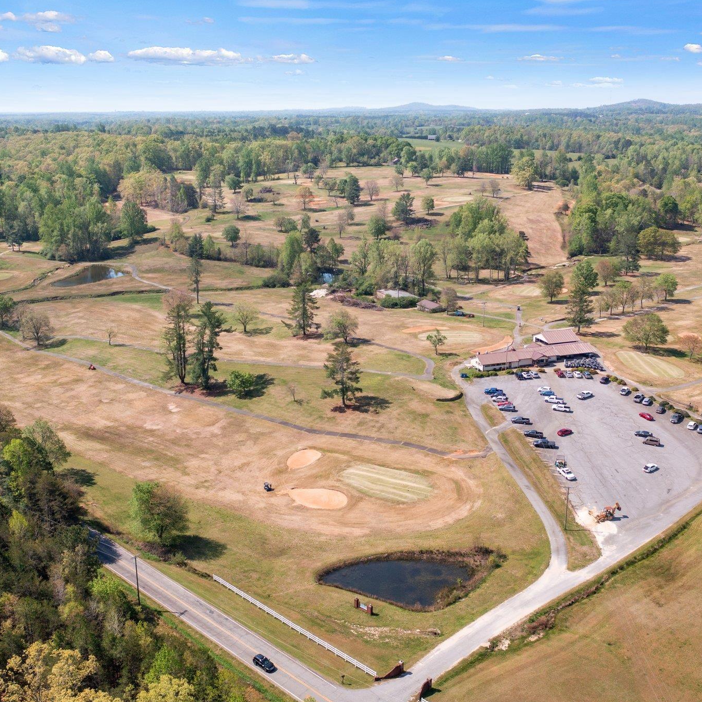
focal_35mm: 36
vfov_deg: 46.0
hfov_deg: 46.0
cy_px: 351
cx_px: 338
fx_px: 826
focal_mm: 10.26
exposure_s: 1/500
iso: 100
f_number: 2.8
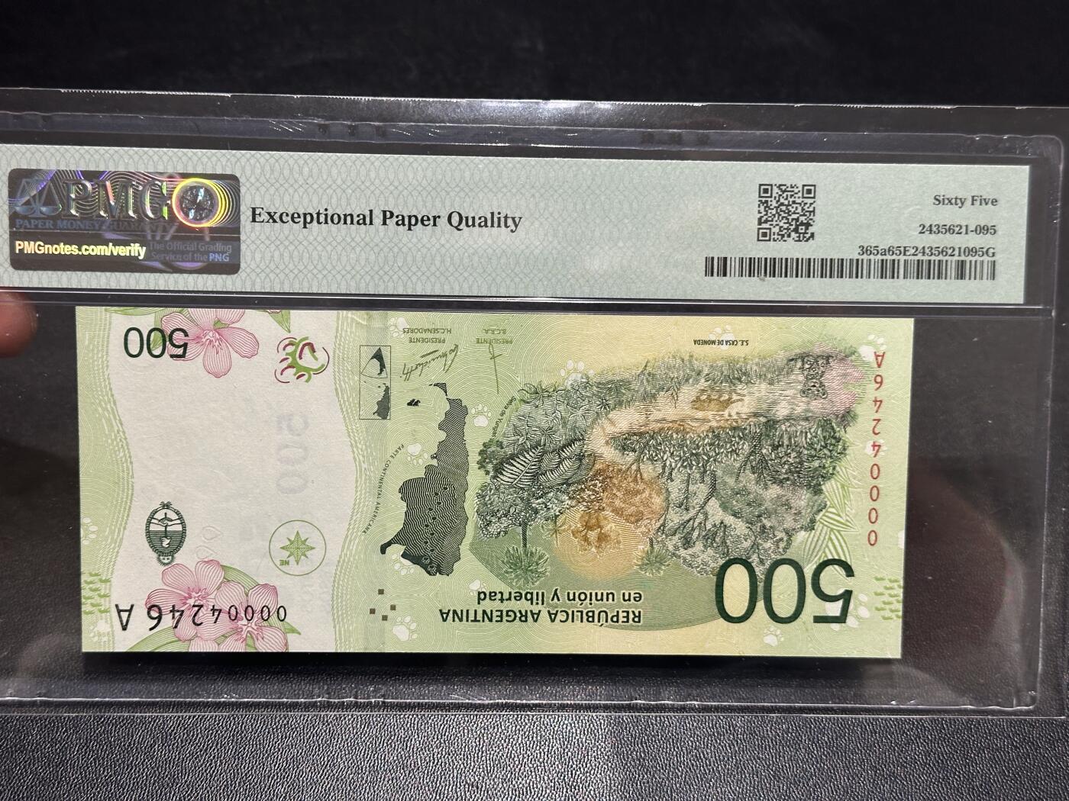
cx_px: 534
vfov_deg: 30.3
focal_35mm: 48
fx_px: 1482
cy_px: 400
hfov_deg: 39.7
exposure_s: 1/50
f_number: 1.78
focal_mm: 6.86
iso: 160
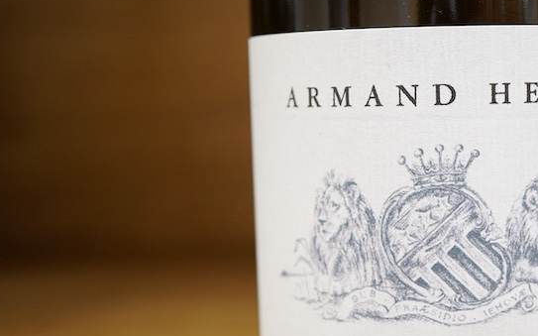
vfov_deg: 17.1
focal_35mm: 76
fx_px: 1114
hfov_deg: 26.8
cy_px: 235
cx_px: 406
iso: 1250
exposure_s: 1/125
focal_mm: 30
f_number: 5.6
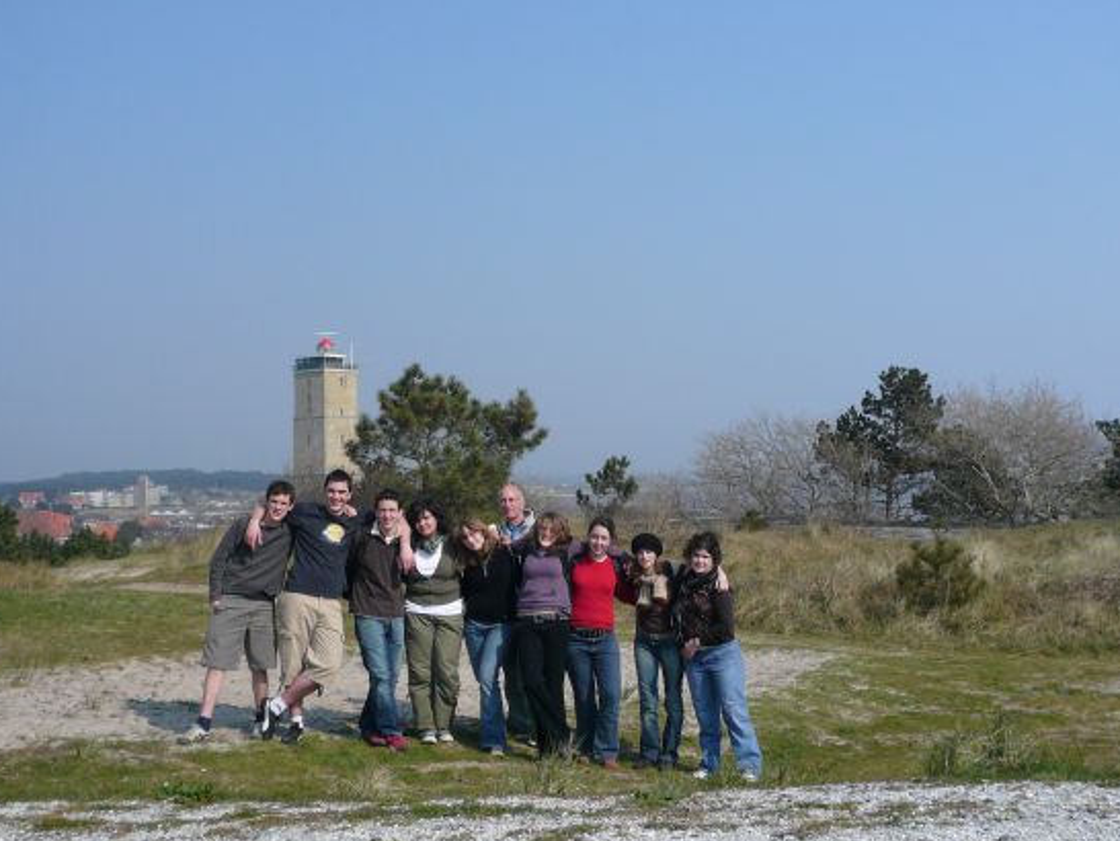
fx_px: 1327
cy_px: 418
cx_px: 544
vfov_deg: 35.2
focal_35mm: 41
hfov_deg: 45.8
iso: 100
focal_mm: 5.7
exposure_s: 1/250
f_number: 9
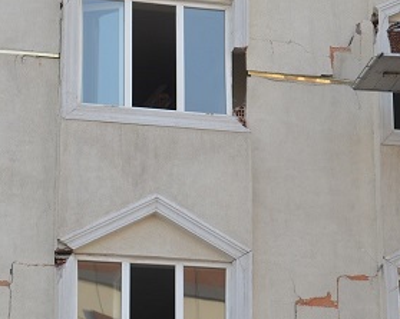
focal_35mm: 181
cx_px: 358
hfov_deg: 10.6
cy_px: 52
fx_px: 2142
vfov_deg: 8.5
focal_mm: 60
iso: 160
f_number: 5.6
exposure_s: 1/125
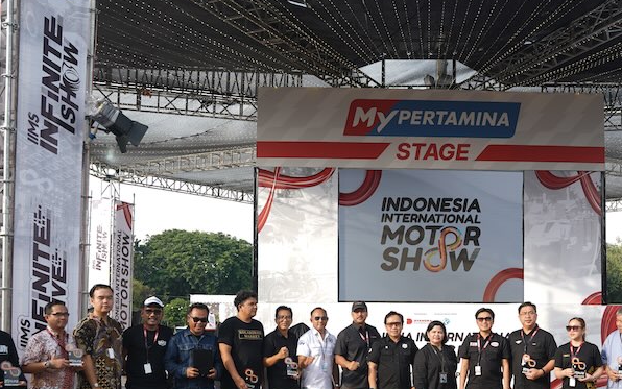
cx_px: 457
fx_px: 712
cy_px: 309
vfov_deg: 29.9
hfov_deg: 45.7
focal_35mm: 42
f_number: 4
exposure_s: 1/200
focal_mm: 24
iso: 80
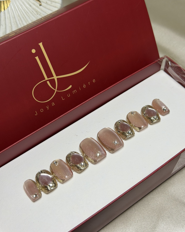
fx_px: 349
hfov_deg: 29.7
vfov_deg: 36.7
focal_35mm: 51
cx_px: 93
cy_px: 117
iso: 100
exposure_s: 1/94
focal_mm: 6.76
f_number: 1.78
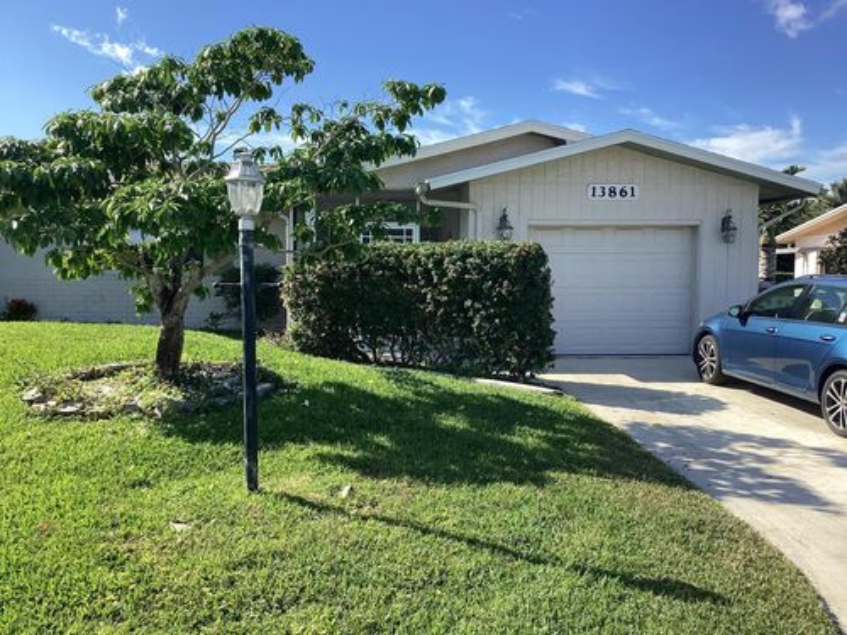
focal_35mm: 31
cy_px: 318
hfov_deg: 58.4
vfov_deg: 45.4
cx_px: 424
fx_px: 759
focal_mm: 3.3
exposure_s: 1/823
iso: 25
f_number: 2.4
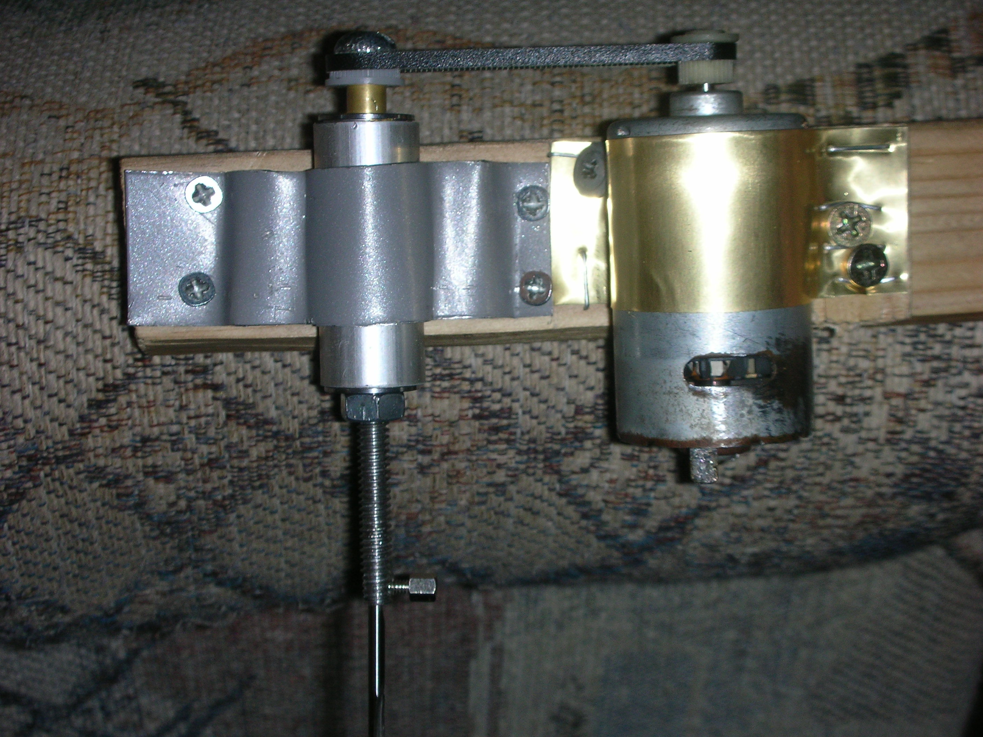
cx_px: 492
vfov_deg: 20.2
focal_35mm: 73
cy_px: 368
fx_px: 2073
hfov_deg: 26.7
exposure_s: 1/120
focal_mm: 12.2
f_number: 4.4
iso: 50
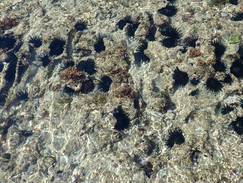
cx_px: 184
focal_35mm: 49
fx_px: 344
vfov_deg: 29.4
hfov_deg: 37.9
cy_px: 59
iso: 100
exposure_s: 1/640
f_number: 3.2
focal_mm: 5.5
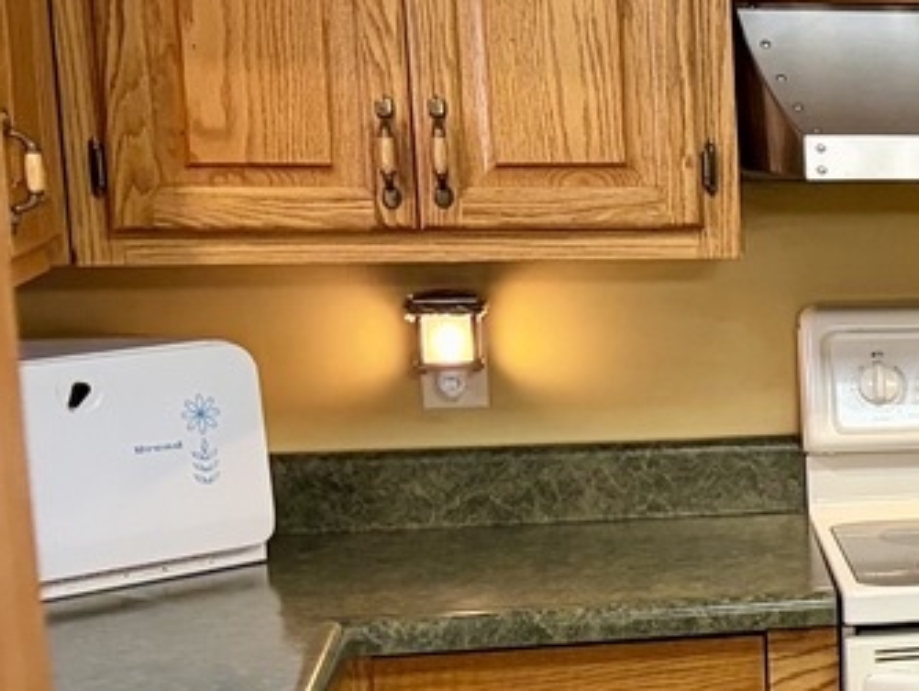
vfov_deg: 13.2
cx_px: 1923
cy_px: 518
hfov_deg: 14.2
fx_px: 2976
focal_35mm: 112
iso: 200
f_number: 1.6
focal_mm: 5.96
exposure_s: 1/60
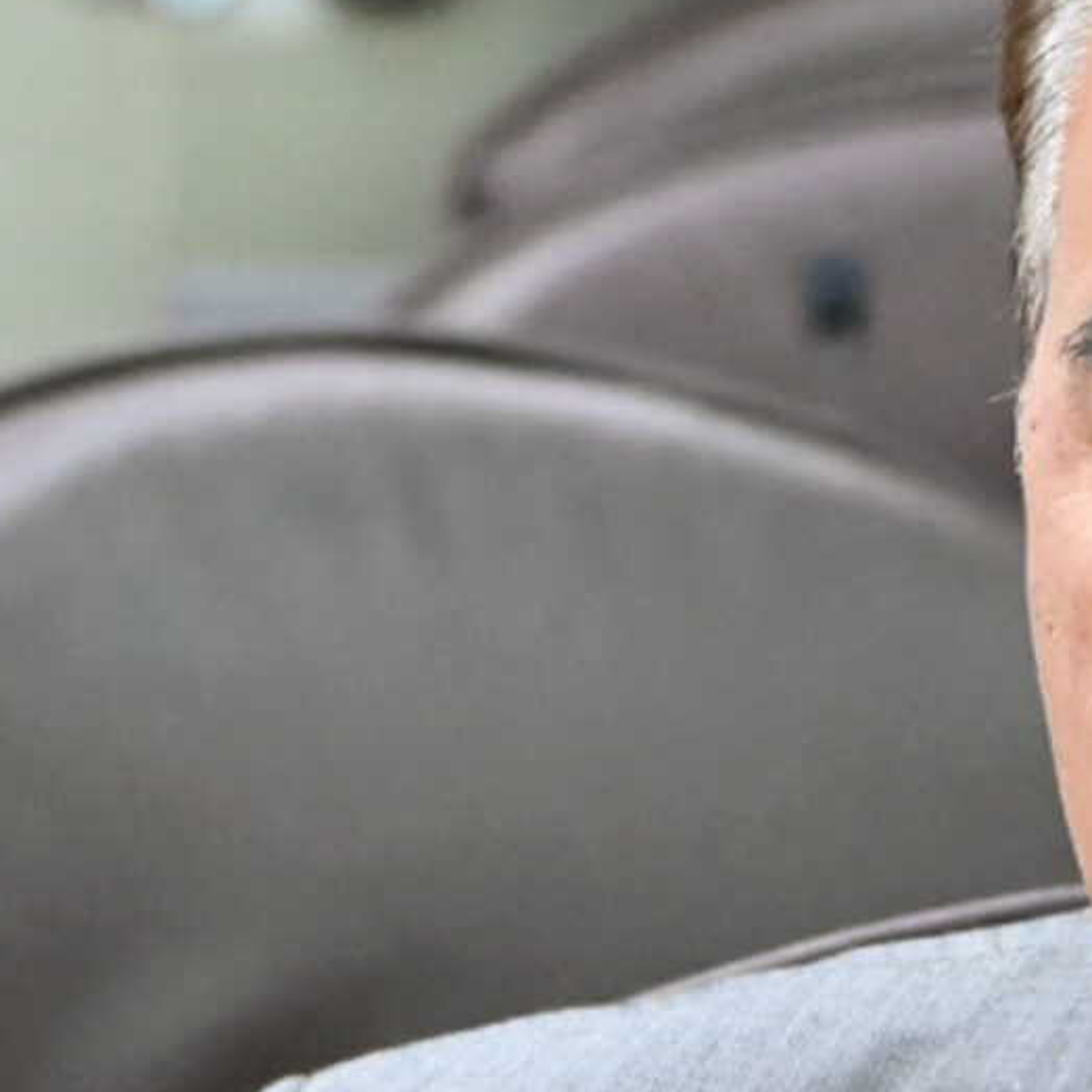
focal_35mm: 437
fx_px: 15597
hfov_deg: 4.0
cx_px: 1253
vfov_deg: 4.0
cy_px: 805
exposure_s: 1/200
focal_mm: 70
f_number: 4.5
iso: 6400
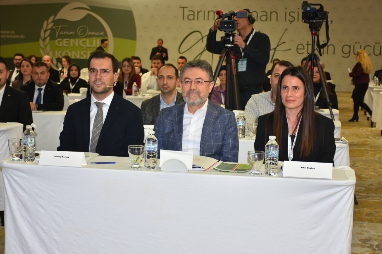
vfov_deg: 21.6
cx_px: 191
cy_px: 127
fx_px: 668
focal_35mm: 63
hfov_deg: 31.9
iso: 450
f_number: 4.5
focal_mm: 42
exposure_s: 1/60
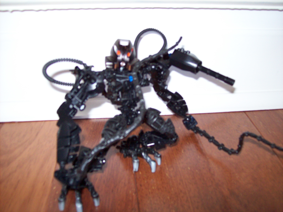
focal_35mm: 36
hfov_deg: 51.4
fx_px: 294
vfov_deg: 39.6
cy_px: 106
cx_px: 142
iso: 200
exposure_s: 1/64
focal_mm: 6
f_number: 2.7
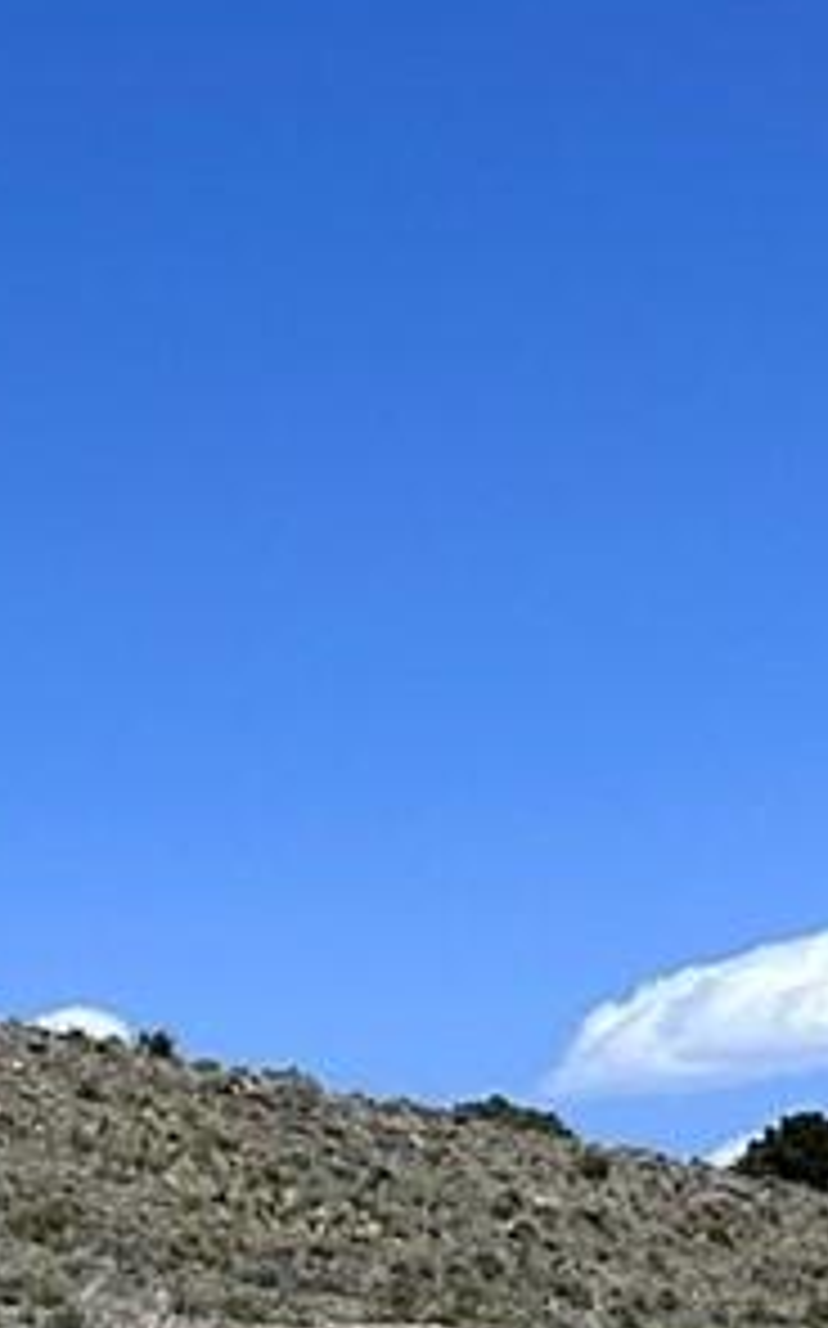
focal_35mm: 138
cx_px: -1863
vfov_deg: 14.3
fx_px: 4990
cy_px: 1922
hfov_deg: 7.9
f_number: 1.78
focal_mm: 6.86
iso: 80
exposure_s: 1/6623
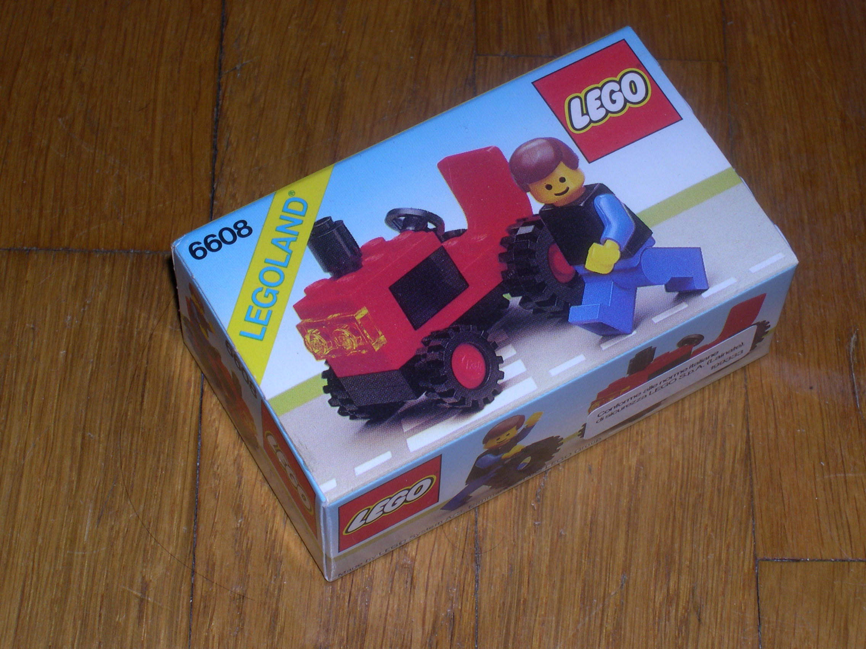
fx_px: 2552
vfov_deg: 14.5
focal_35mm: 102
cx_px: 433
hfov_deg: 19.3
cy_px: 324
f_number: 13
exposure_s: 1/60
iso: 100
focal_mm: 21.6
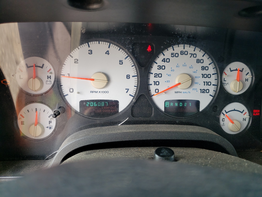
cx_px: 131
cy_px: 98
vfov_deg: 53.1
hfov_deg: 67.3
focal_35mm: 26
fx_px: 197
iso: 50
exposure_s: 1/164
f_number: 1.5
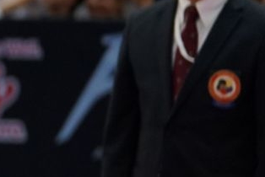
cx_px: -487
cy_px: 94
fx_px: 4936
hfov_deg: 3.0
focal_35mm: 670
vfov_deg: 2.1
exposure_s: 1/1000
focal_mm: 117
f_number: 2.8
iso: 1600
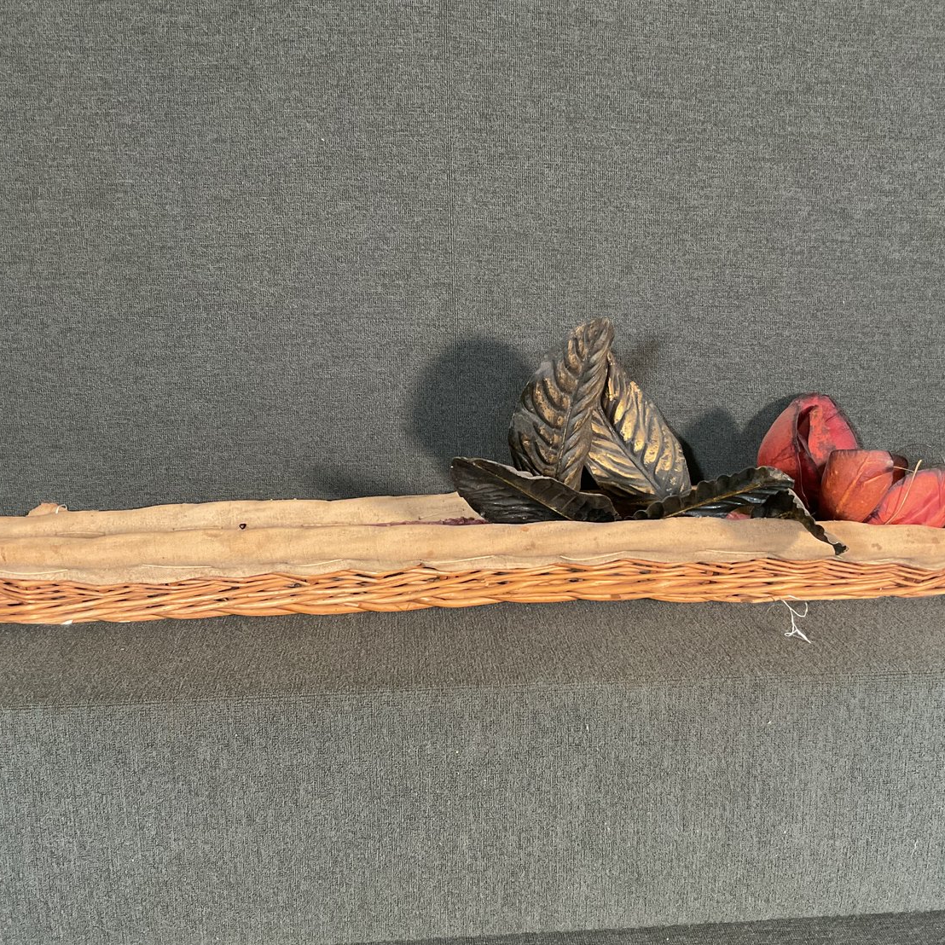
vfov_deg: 47.2
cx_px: 485
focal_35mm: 35
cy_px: 470
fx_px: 1081
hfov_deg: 47.2
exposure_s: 1/60
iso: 160
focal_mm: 3
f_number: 1.8
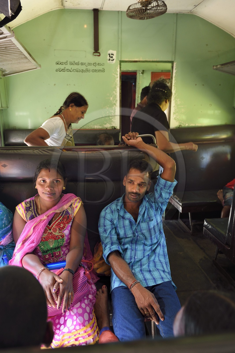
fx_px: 284
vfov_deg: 63.7
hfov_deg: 44.9
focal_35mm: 29
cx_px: 118
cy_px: 176
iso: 800
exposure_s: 1/50
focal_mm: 29
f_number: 5
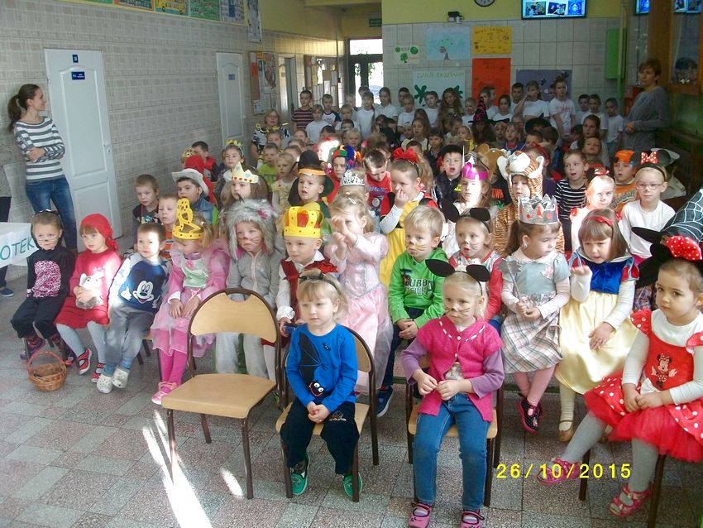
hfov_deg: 56.8
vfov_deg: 44.2
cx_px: 352
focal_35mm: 32
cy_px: 264
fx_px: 650
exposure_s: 1/40
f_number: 2.9
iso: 163
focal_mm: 5.7
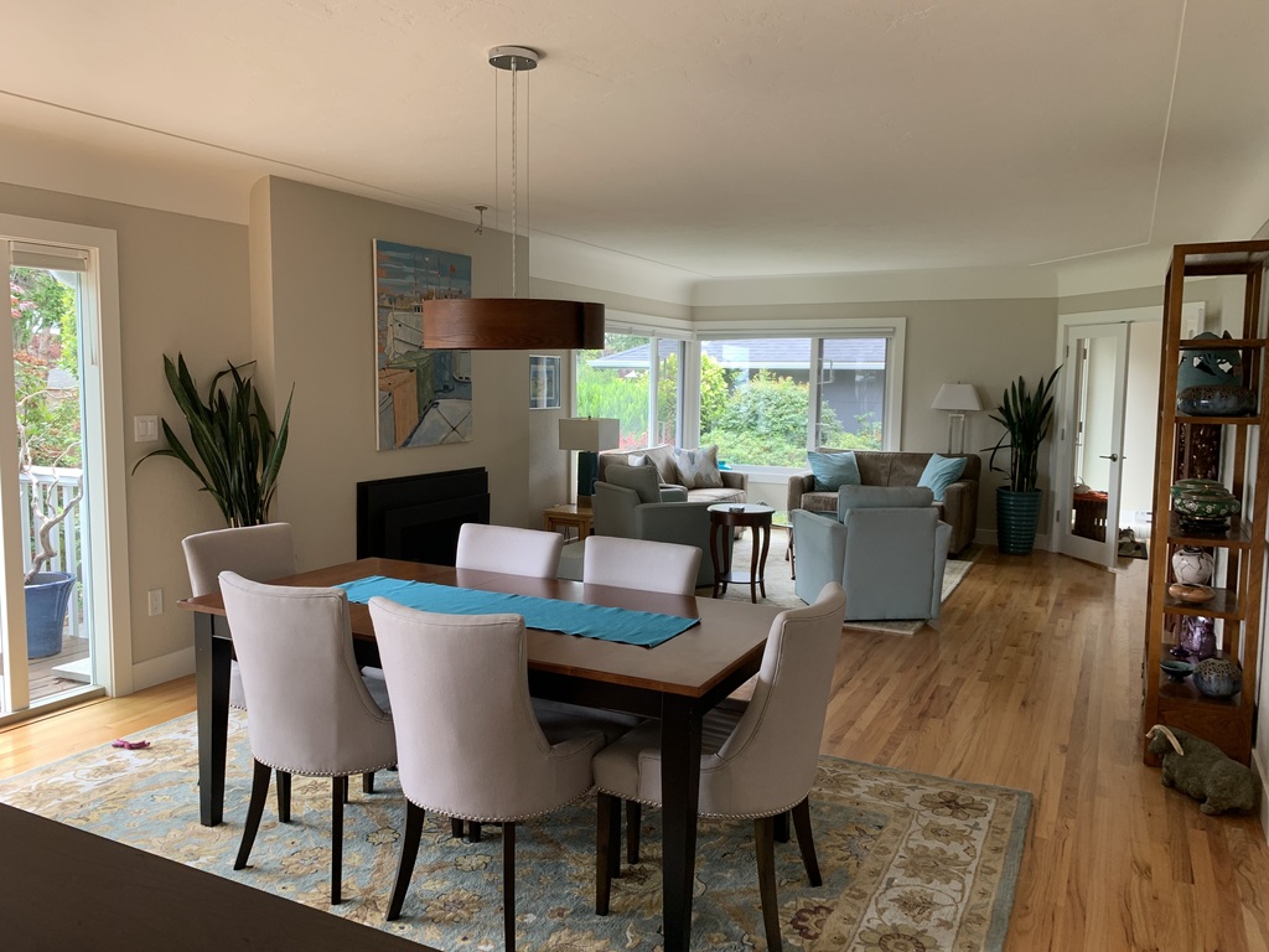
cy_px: 476
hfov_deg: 67.3
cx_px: 634
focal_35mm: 26
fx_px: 953
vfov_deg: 53.1
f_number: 1.8
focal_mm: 4.25
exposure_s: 1/121
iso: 64
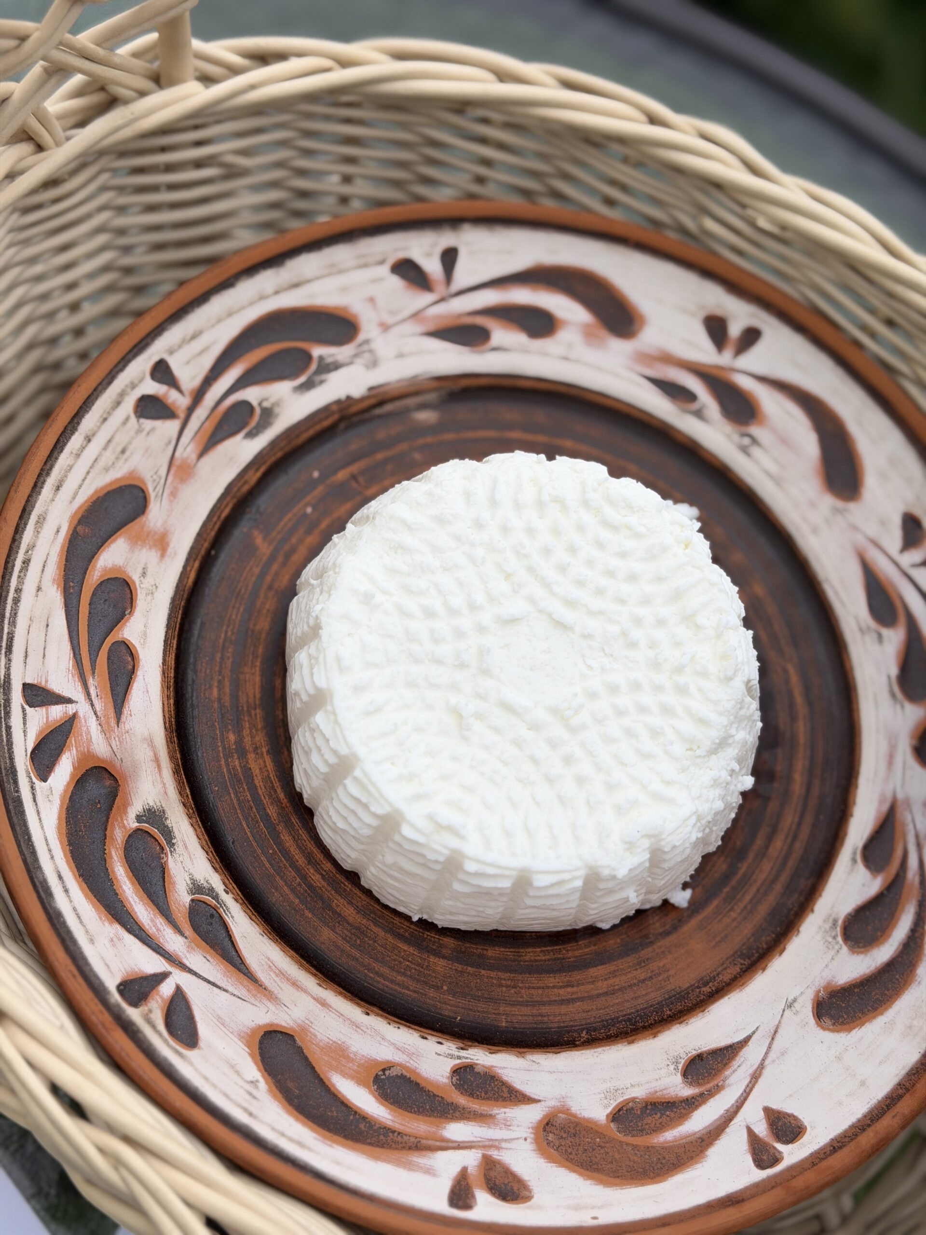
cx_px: 463
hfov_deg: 30.3
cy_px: 618
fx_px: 1712
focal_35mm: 48
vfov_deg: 39.7
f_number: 1.78
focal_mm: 6.76
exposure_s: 1/987
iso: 64
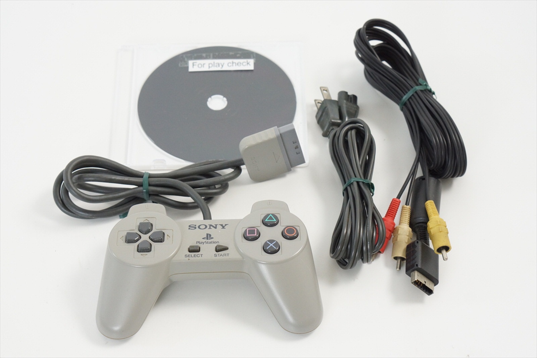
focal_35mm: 75
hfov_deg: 27.0
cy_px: 179
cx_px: 268
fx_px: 1119
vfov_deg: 18.2
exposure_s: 1/80
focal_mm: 50
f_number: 6.3
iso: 1000
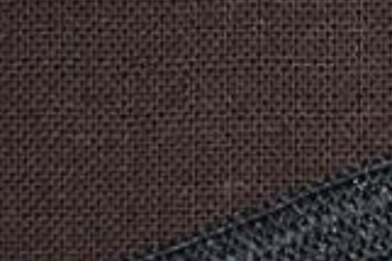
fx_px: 3242
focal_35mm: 298
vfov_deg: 4.6
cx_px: 898
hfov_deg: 6.6
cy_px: 99
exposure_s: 1/60
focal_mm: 40
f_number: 5.3
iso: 320
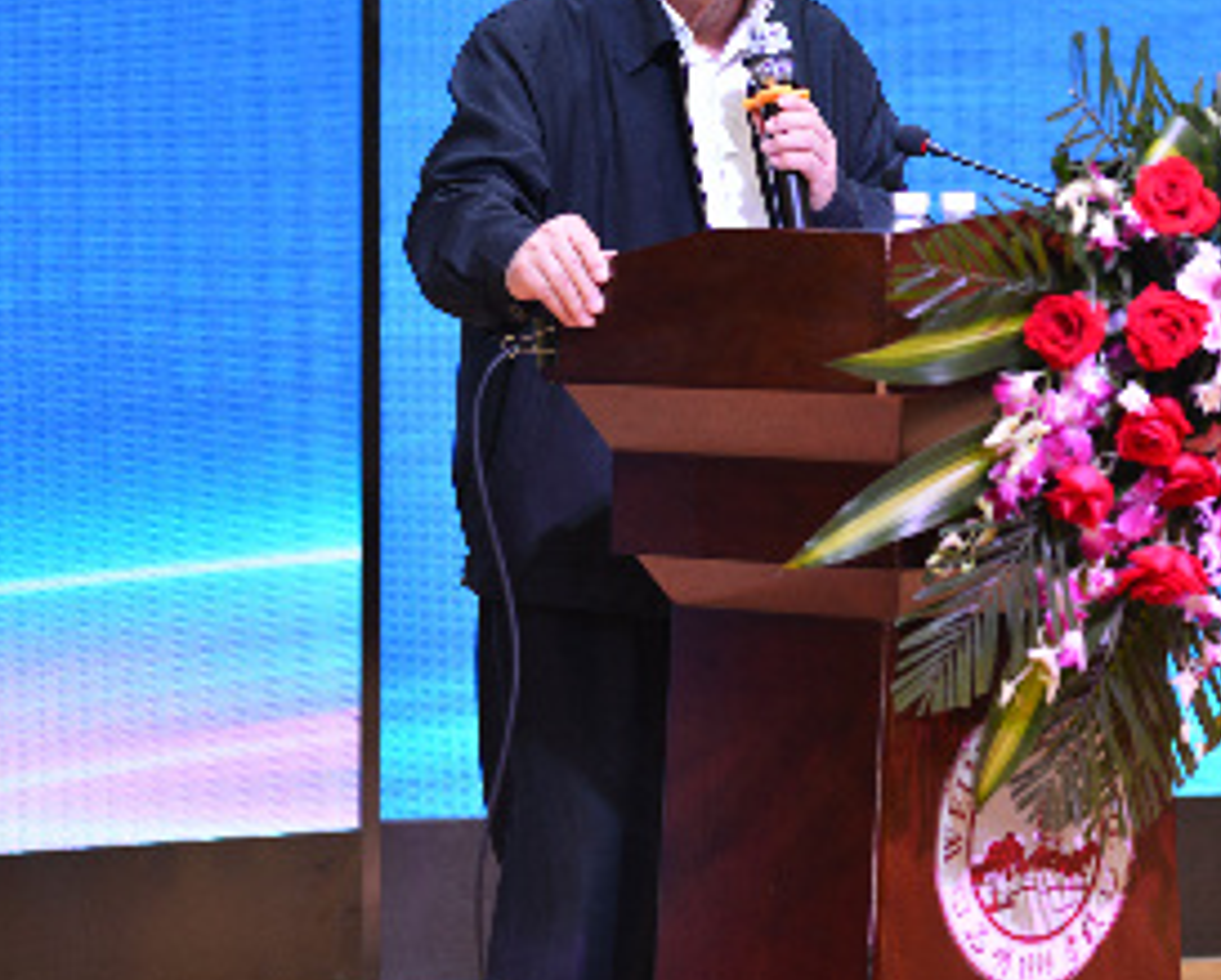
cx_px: 1205
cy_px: 183
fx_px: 6331
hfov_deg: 10.9
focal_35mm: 175
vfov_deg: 8.8
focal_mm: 85
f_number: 2.5
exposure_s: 1/160
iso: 100
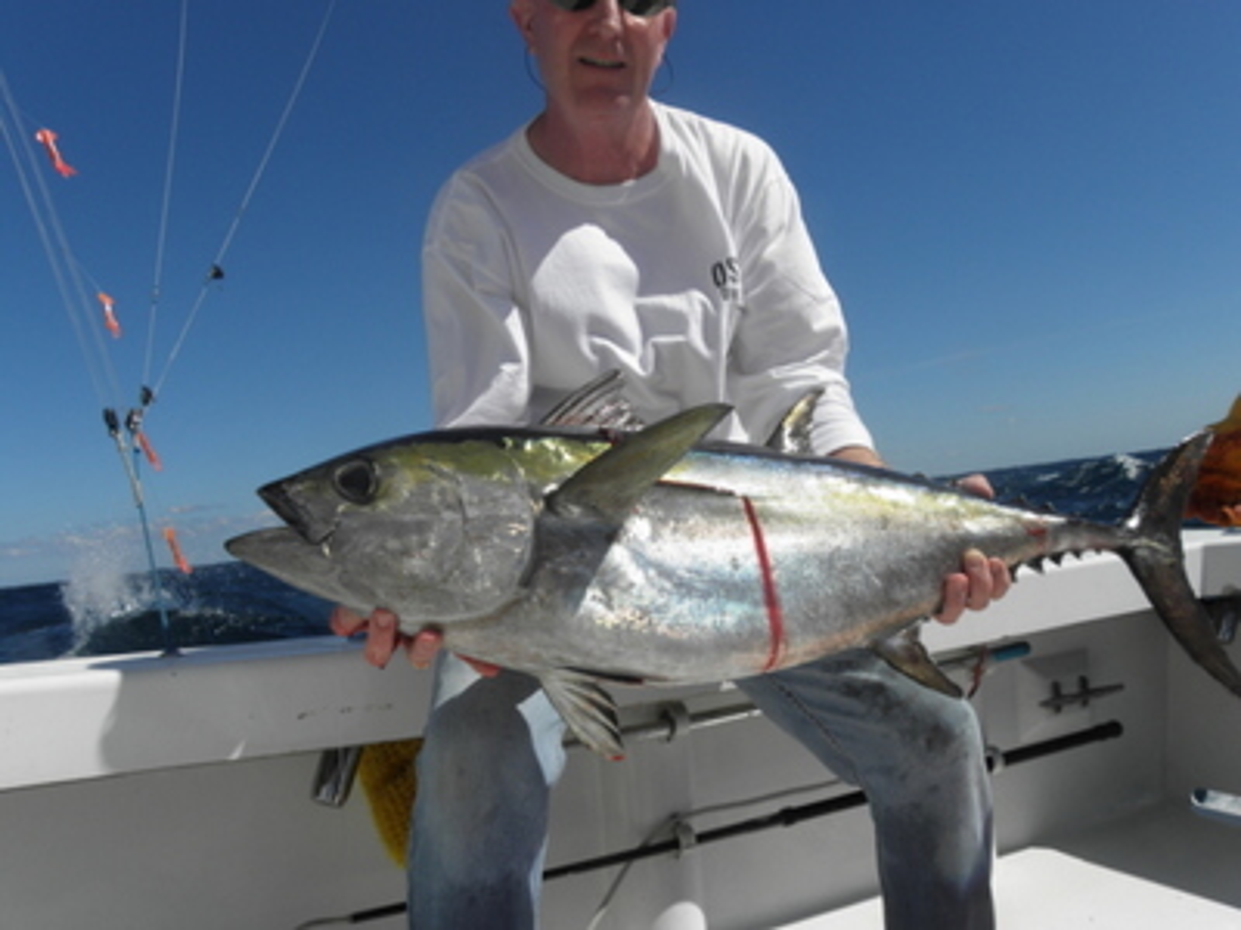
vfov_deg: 53.1
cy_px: 465
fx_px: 932
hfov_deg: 67.3
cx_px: 620
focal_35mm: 26
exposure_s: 1/640
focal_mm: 4.6
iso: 64
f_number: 5.6
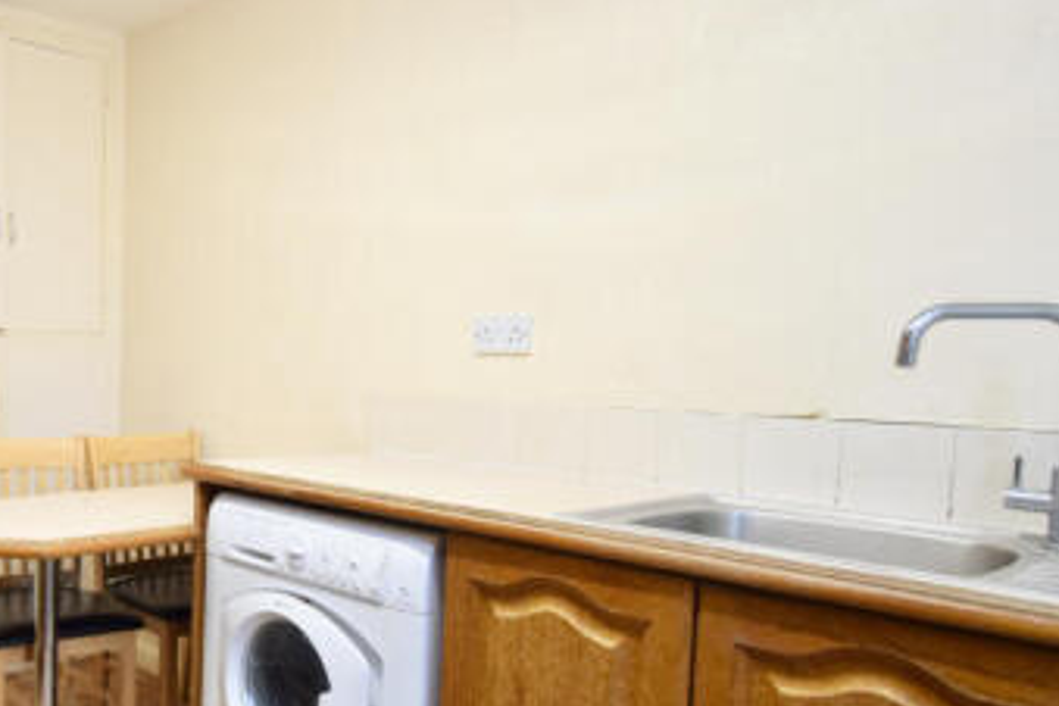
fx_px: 853
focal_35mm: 29
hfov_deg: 57.1
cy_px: 420
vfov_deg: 44.7
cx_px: 158
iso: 1250
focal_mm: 10
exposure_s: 1/60
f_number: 4.5
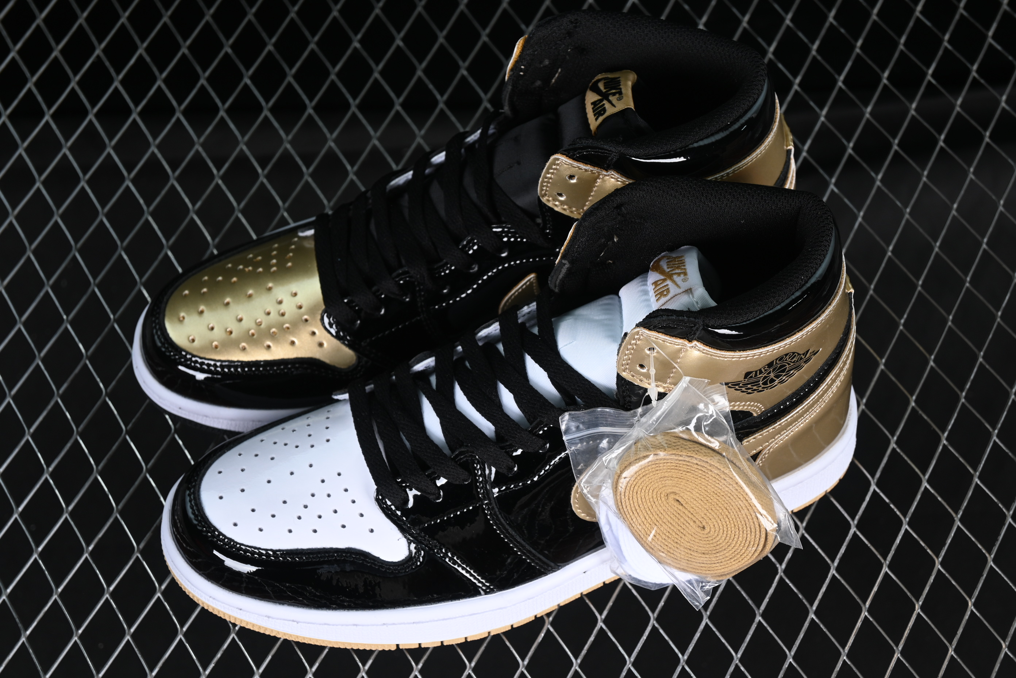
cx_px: 508
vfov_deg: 18.2
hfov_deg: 27.0
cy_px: 339
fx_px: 2117
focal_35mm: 75
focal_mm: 50
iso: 160
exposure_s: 1/50
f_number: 6.3
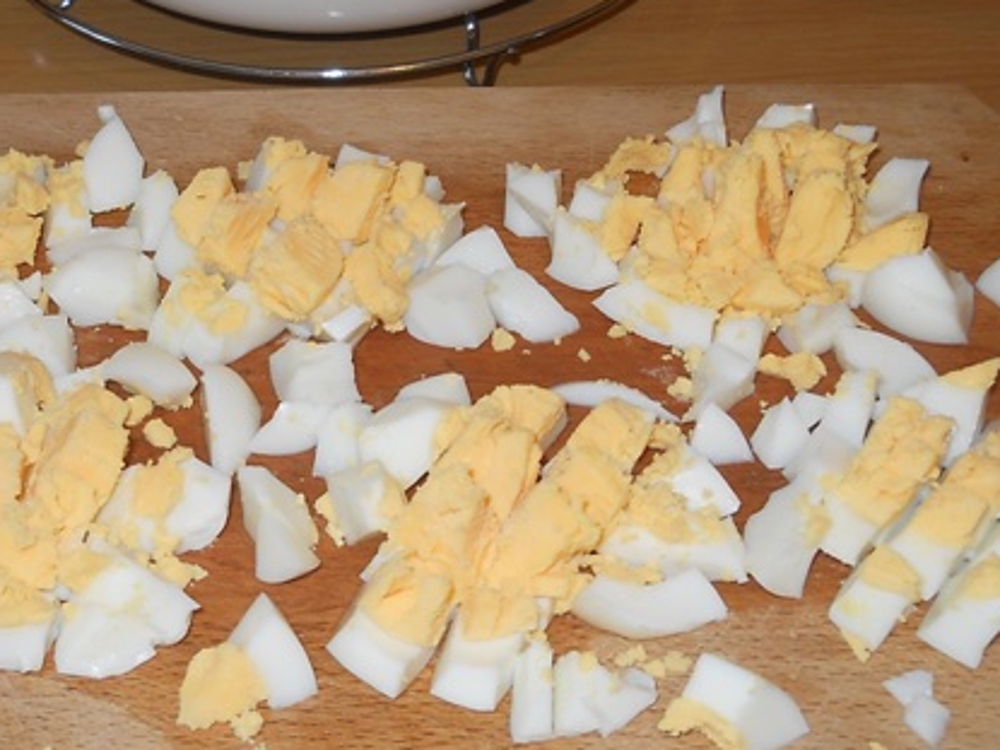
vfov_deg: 18.6
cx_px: 340
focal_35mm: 79
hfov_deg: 24.6
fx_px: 2282
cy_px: 304
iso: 80
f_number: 3.1
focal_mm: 6.72
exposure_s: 1/30
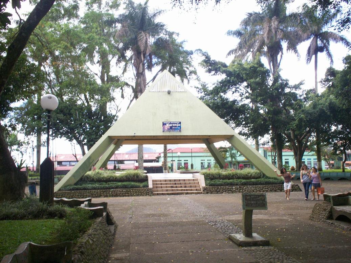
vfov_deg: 39.7
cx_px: 176
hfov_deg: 51.3
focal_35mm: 36
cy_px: 132
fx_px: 365
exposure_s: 1/94.3
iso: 100
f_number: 4.5
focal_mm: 6
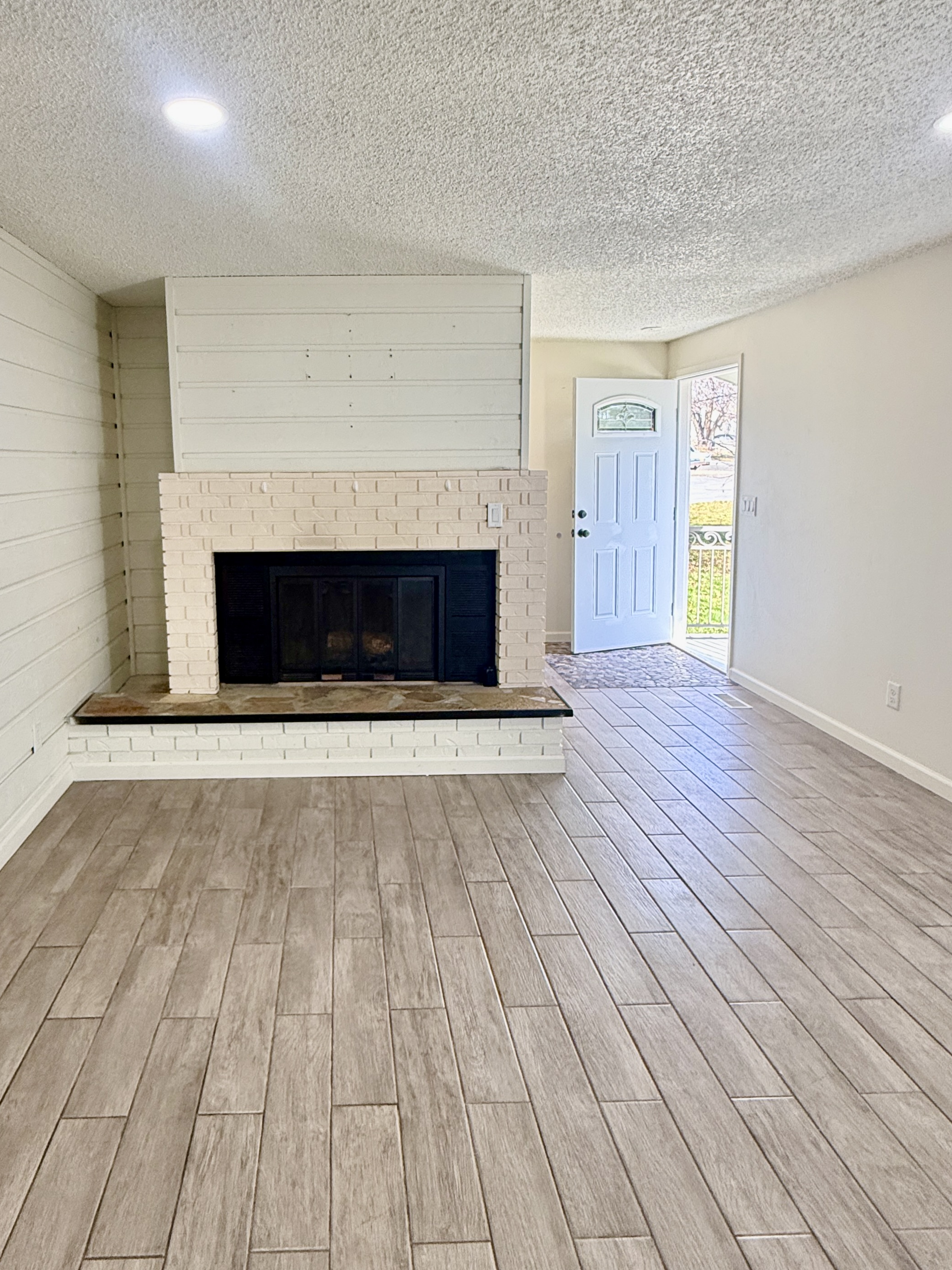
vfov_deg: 87.8
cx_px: 389
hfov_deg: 70.9
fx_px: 660
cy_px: 635
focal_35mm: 18
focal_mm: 2.22
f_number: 2.2
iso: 160
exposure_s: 1/120
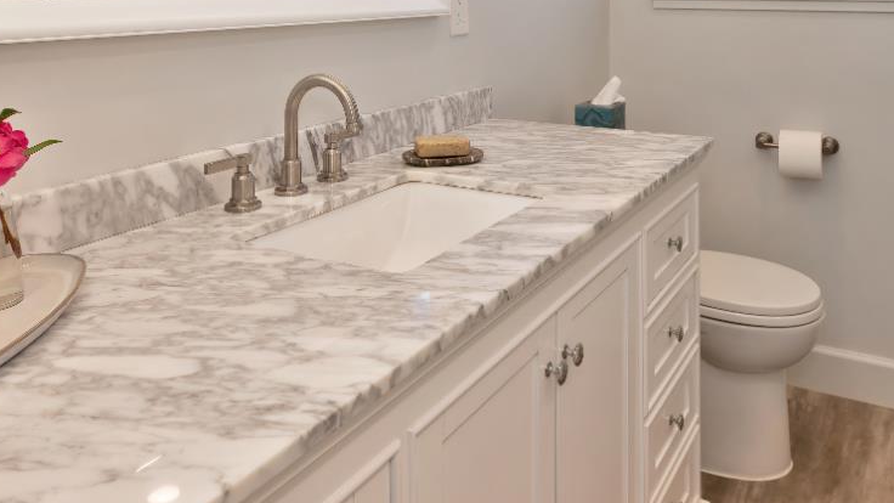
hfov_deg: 59.3
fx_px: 784
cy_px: -9
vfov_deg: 32.5
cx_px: 486
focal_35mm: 33
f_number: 4
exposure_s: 1/60
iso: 500
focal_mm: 15.5
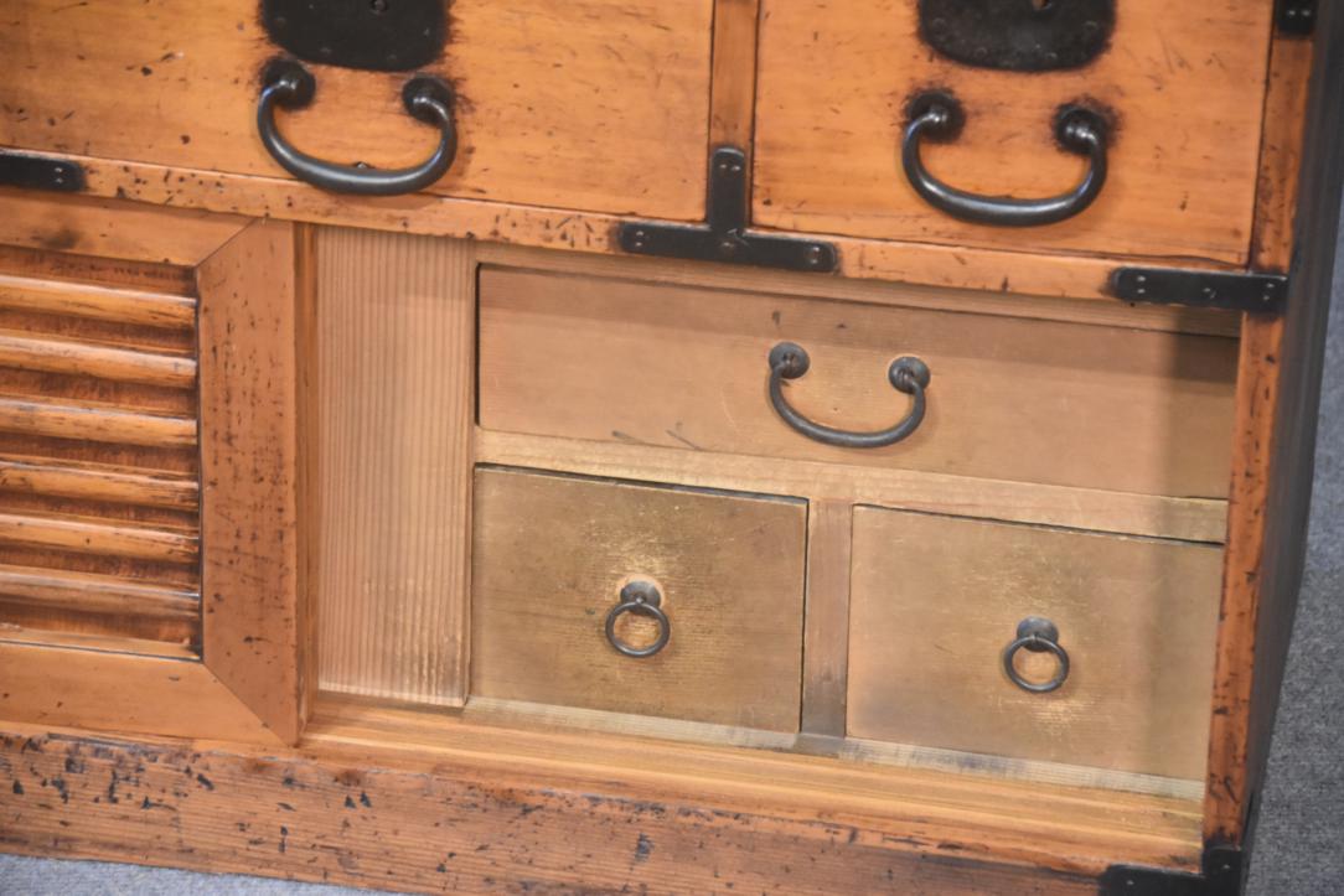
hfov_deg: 13.0
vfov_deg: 8.7
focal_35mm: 158
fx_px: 5880
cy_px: 448
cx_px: 672
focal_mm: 105
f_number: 5.6
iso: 3600
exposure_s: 1/60
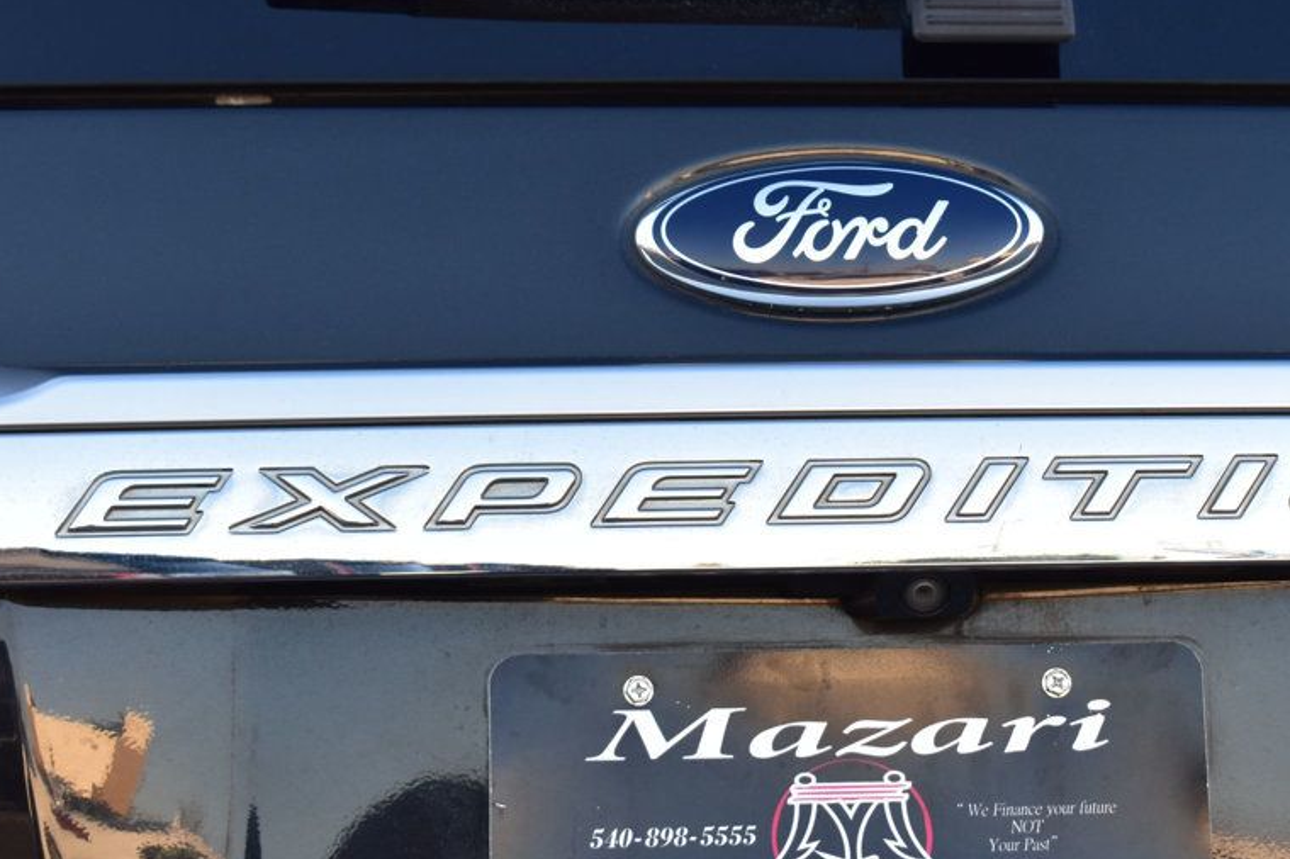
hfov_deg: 21.8
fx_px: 3331
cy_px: 326
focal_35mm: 93
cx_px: 842
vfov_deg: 14.7
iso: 400
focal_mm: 46
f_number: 9
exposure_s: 1/125
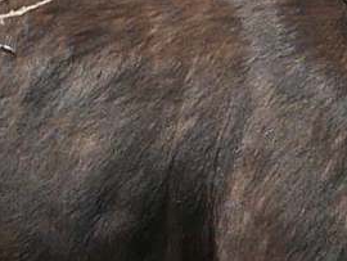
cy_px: 190
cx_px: 496
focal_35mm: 948
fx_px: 9511
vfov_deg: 1.6
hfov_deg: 2.1
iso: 200
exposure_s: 1/500
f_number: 5.6
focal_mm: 34
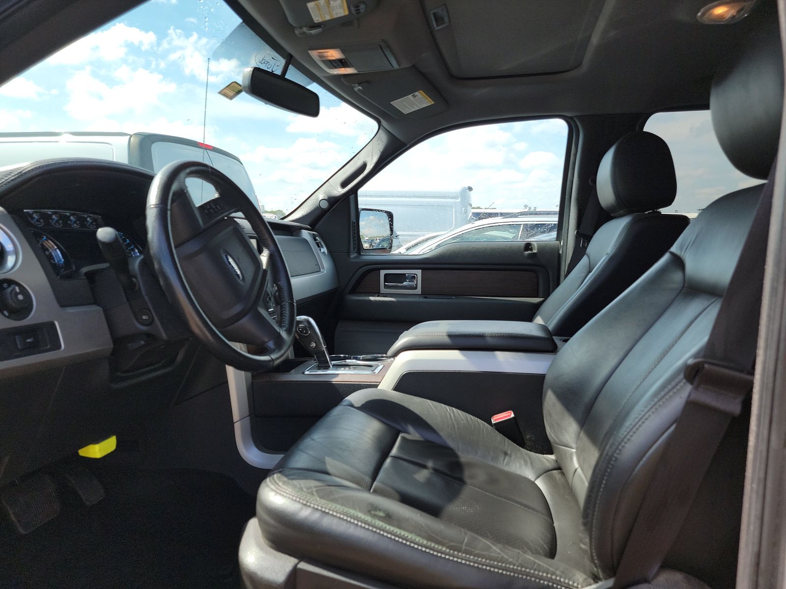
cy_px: 294
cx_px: 393
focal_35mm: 24
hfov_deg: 71.6
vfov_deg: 56.8
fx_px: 545
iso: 50
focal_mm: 6.7
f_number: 1.8
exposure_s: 1/311
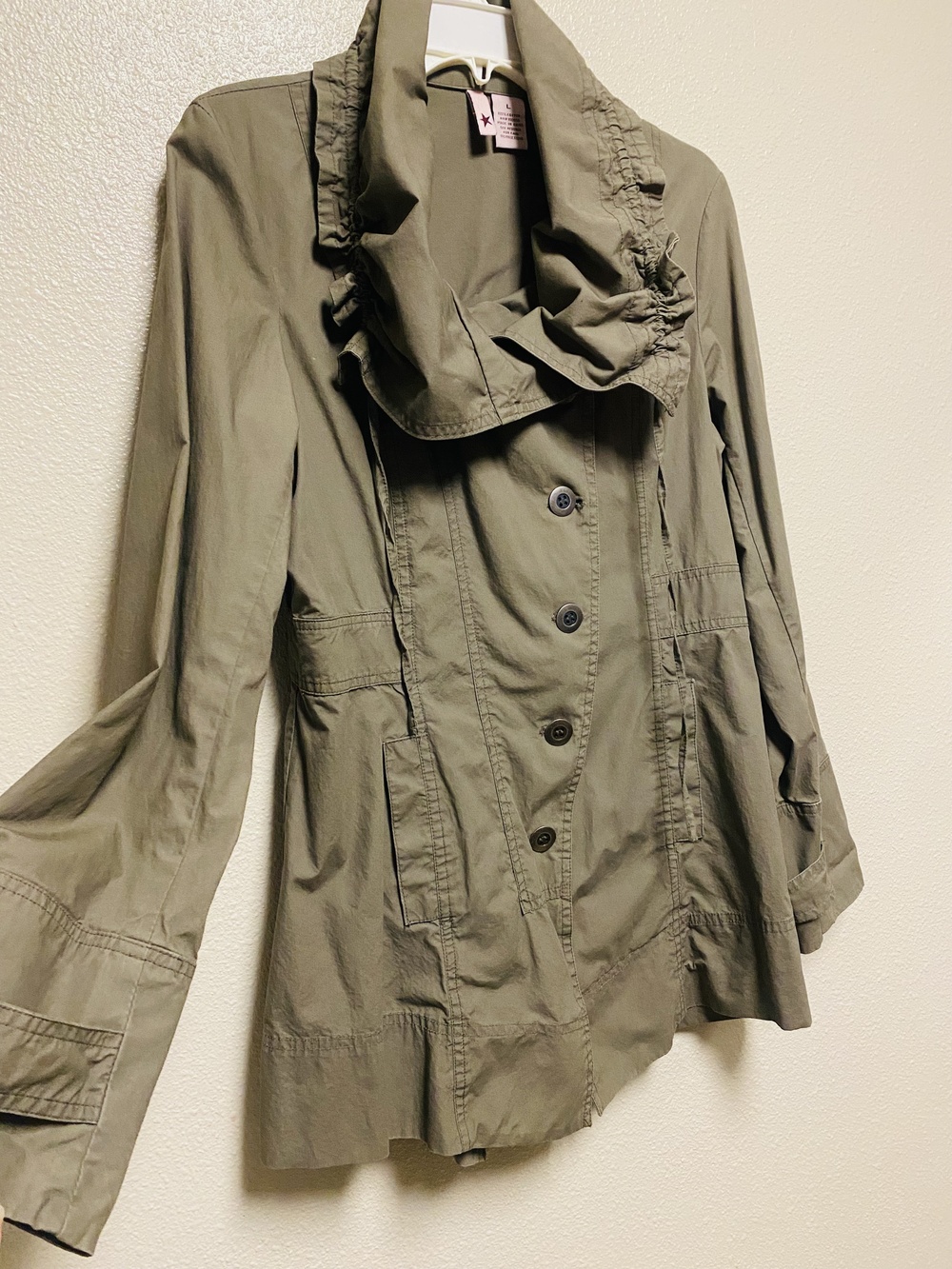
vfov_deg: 67.3
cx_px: 476
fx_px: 953
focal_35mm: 26
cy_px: 634
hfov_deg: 53.1
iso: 500
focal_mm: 4.25
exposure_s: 1/40
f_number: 1.8
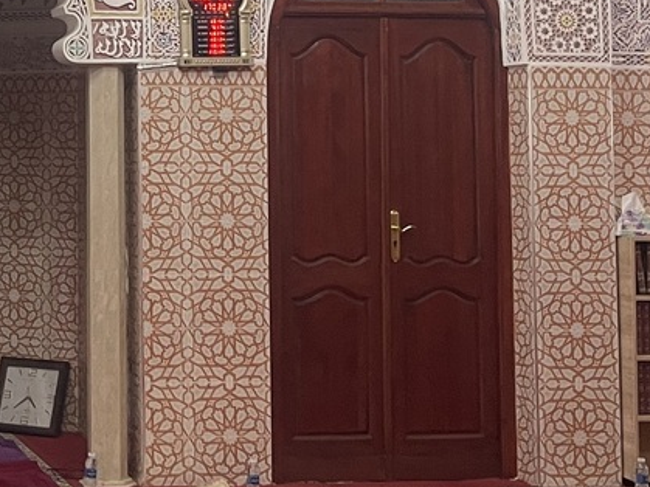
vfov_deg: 16.8
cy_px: 20
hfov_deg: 21.5
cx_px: -84
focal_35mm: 86
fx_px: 1614
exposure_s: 1/60
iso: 160
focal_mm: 5.1
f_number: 1.6
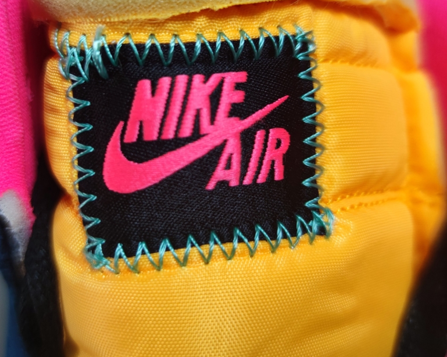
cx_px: 189
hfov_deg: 46.7
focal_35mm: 39
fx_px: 516
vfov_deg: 37.9
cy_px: 124
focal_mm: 6.72
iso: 213
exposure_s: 1/100
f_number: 1.69
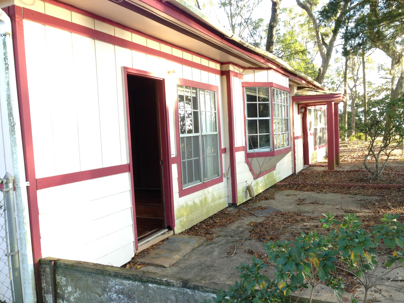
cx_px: 202
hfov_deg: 55.4
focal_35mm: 33
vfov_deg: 42.9
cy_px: 152
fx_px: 385
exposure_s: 1/50
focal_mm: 4.12
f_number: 2.4
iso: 50
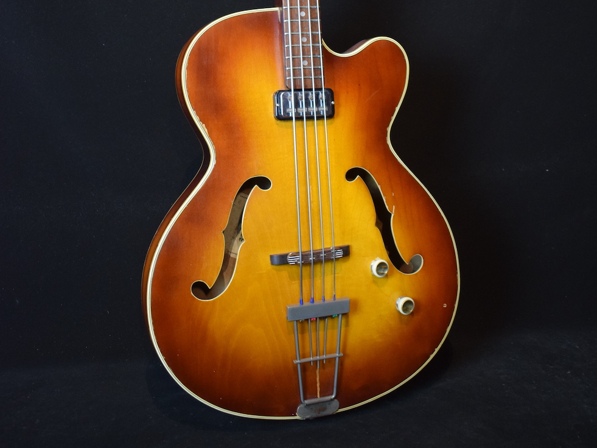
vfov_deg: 27.2
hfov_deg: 37.7
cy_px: 4
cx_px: 299
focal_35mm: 51
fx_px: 875
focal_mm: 23
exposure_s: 1/30
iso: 1400
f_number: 3.8
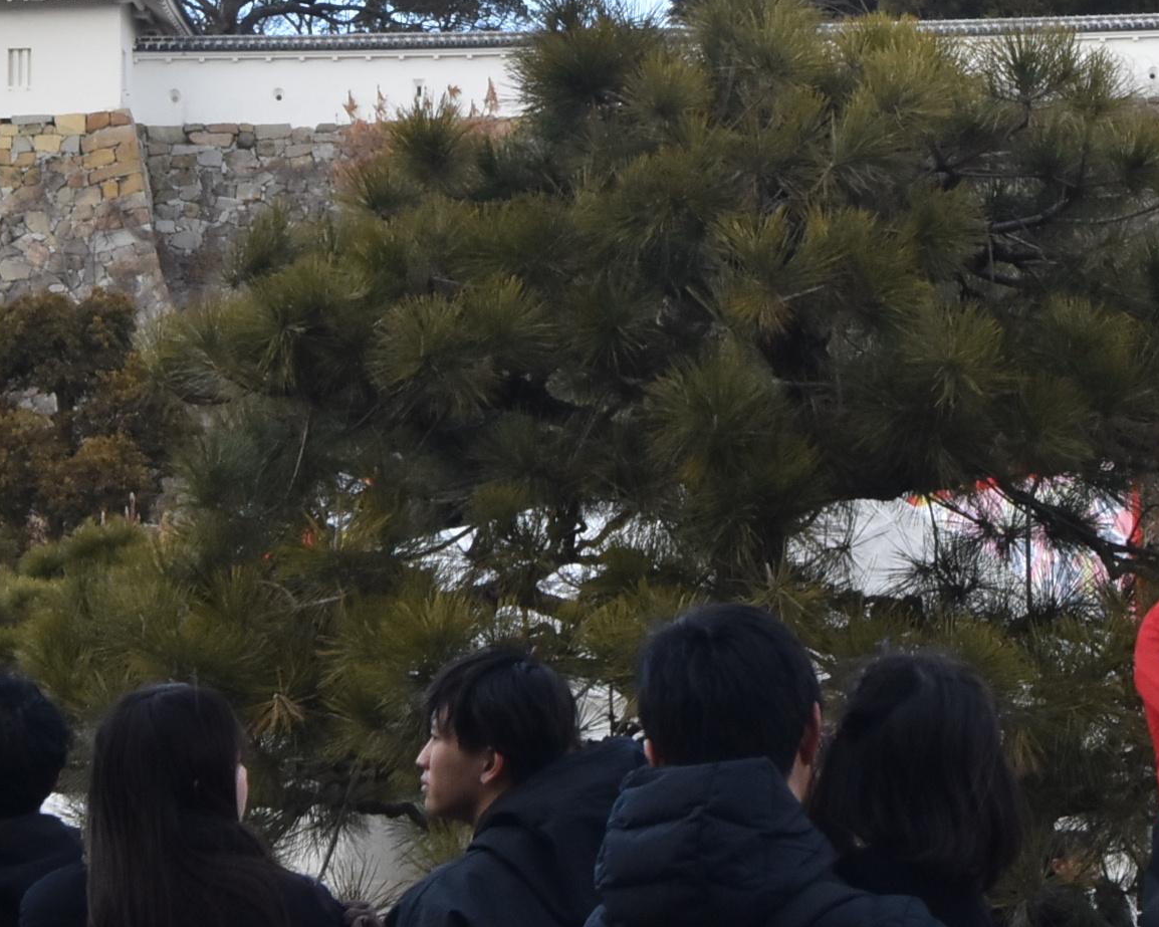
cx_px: 534
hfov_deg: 17.0
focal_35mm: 113
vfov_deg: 13.5
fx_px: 3883
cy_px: 117
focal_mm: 31
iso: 800
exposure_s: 1/160
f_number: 14
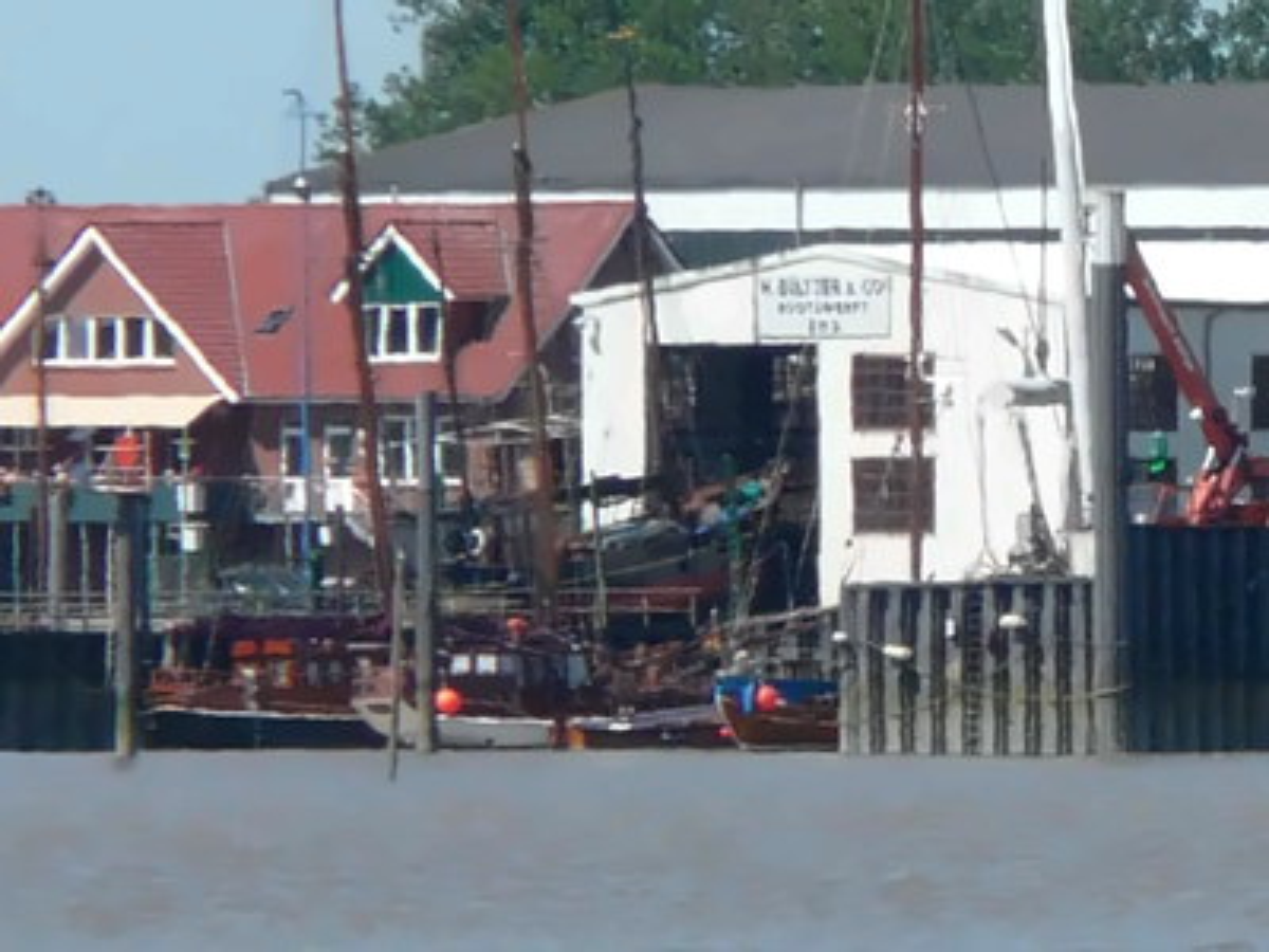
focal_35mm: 429
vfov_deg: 3.5
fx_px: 15727
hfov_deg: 4.6
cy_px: 476
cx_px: 634
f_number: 6.3
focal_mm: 70.5
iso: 100
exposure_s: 1/500
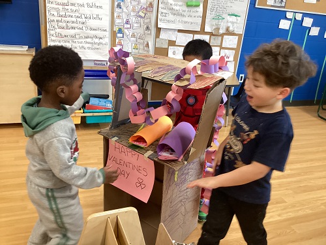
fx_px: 292
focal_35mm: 31
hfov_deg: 58.4
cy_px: 122
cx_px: 163
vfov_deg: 45.4
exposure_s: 1/60
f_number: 2.4
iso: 160
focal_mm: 3.3
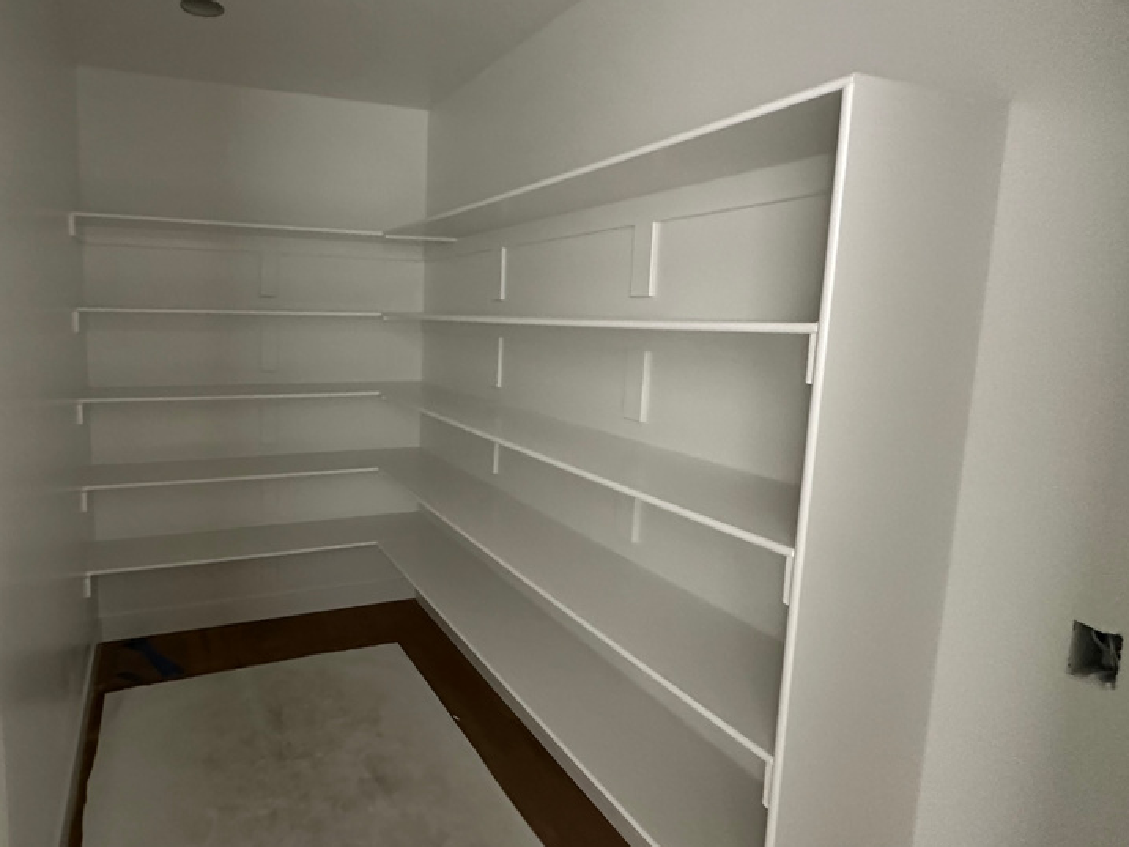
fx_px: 652
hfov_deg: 79.3
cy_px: 389
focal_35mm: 20
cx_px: 384
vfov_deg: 65.9
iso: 800
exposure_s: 1/60
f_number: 2.2
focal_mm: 2.22
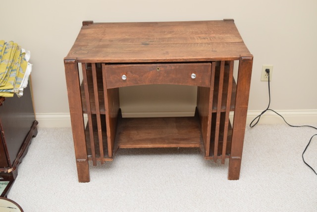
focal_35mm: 46
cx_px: 158
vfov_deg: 29.0
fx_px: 410
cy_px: 106
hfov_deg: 42.3
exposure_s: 1/125
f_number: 5.6
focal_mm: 31
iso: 800
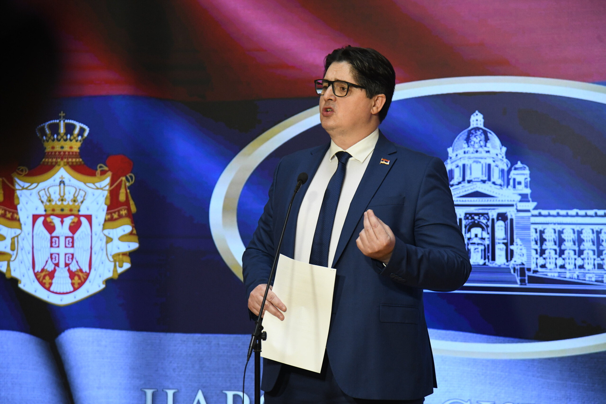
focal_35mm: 120
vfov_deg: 11.4
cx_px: 303
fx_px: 2020
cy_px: 202
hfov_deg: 17.1
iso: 4000
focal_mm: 120
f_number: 5
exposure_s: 1/250
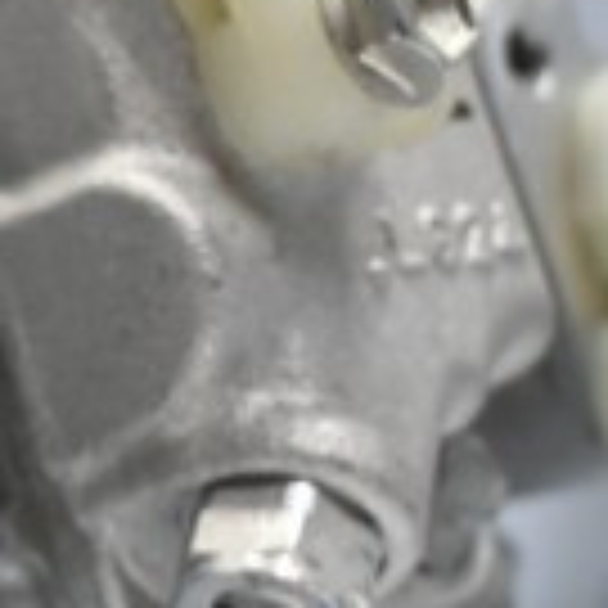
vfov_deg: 9.3
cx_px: -576
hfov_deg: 8.8
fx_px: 3746
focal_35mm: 189
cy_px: 340
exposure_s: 1/125
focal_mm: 25
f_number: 4.2
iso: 1800
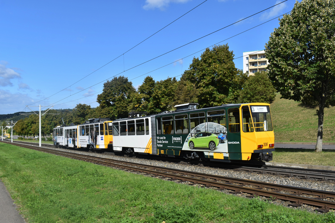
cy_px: 112
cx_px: 168
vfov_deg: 40.0
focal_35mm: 33
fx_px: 307
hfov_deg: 57.2
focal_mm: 22
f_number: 10
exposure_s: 1/400
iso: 200
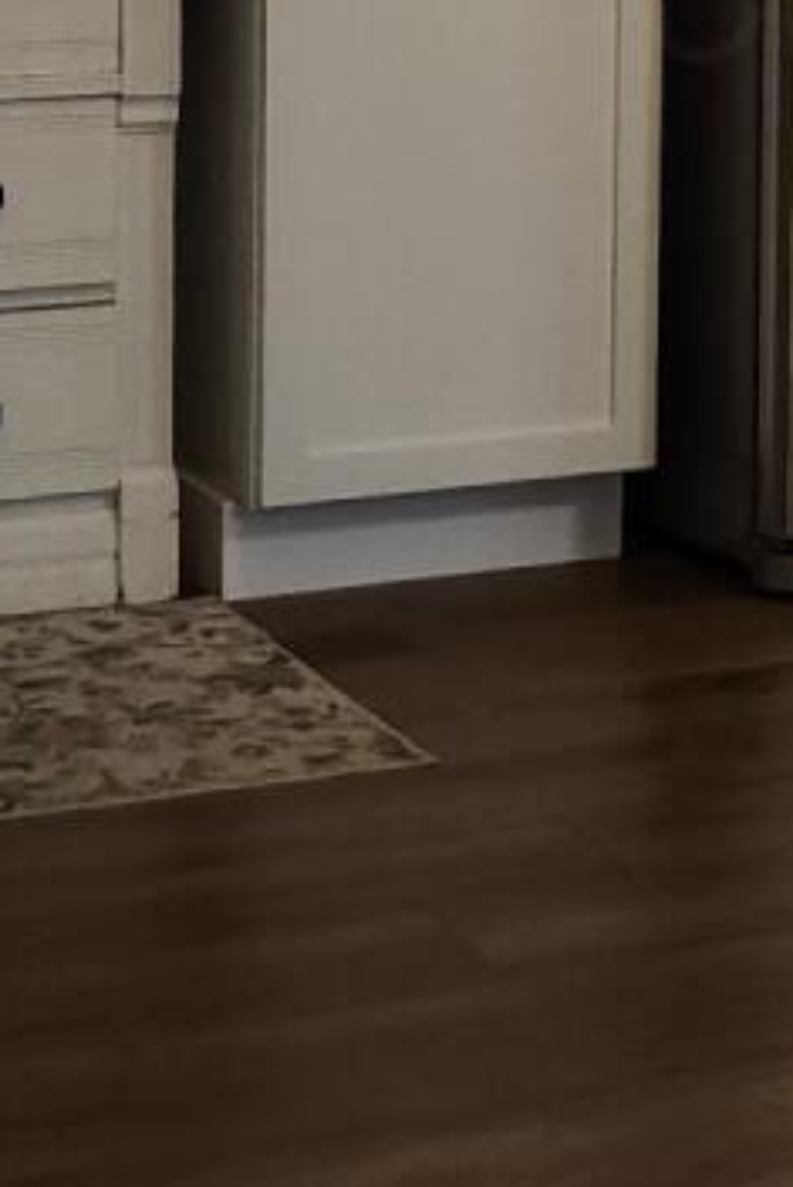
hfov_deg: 9.8
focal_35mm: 136
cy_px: -7
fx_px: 4489
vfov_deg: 14.8
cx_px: 1151
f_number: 1.8
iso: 100
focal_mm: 6.4
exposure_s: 1/24
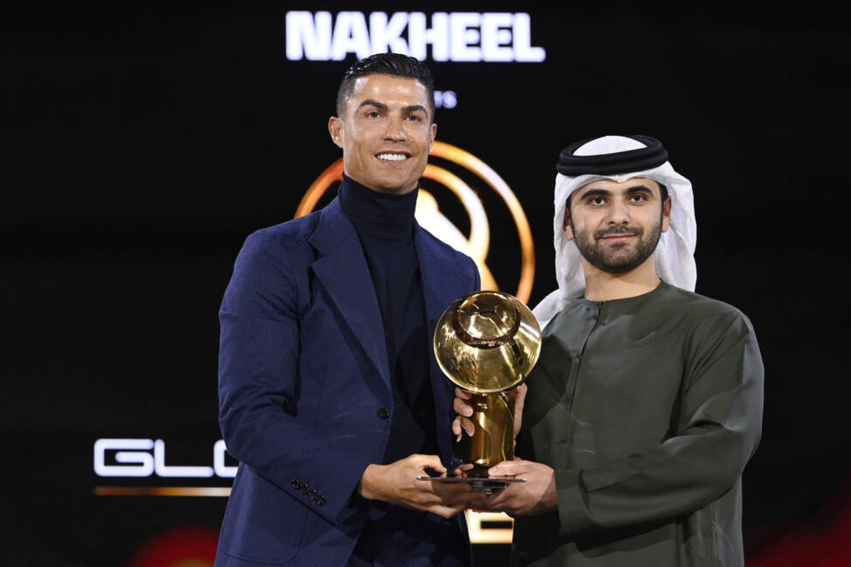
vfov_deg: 11.9
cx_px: 440
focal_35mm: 115
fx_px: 2717
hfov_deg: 17.8
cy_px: 279
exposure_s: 1/250
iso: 2000
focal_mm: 110
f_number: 3.5
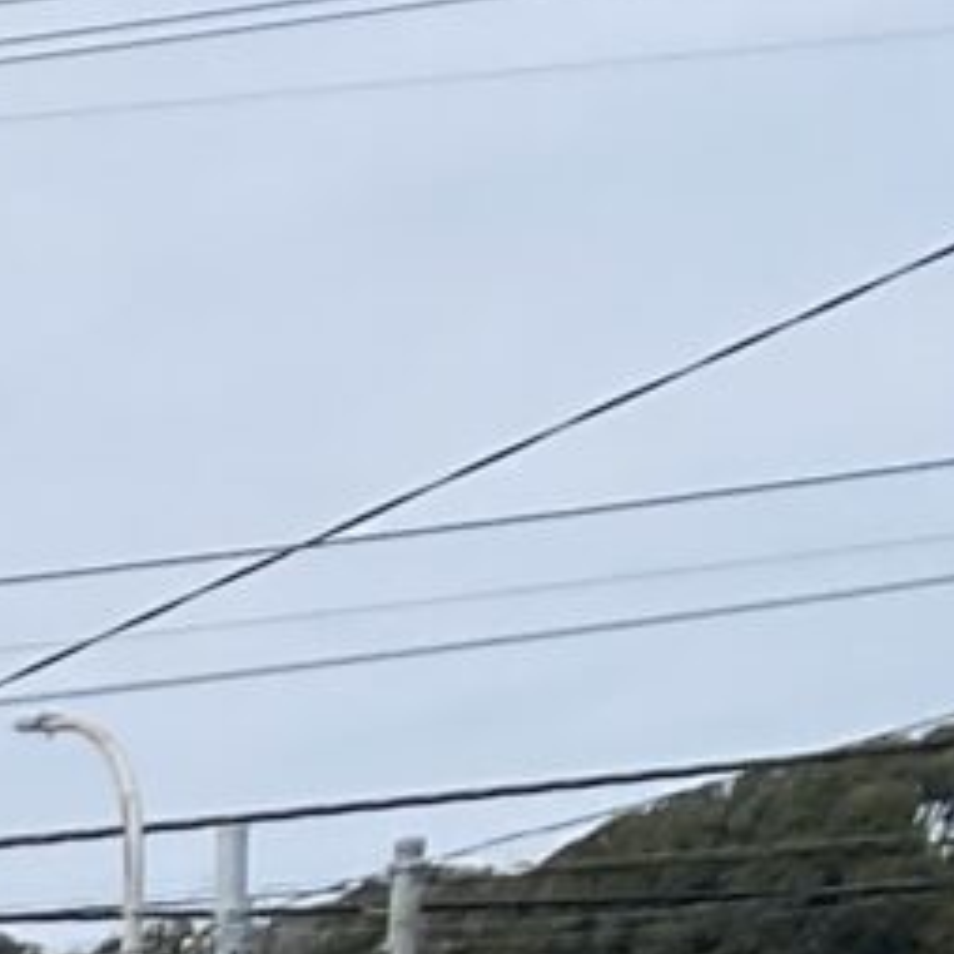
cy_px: 2498
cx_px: -3534
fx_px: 7234
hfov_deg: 5.8
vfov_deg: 7.0
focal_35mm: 232
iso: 32
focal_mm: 4.25
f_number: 1.8
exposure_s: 1/3984
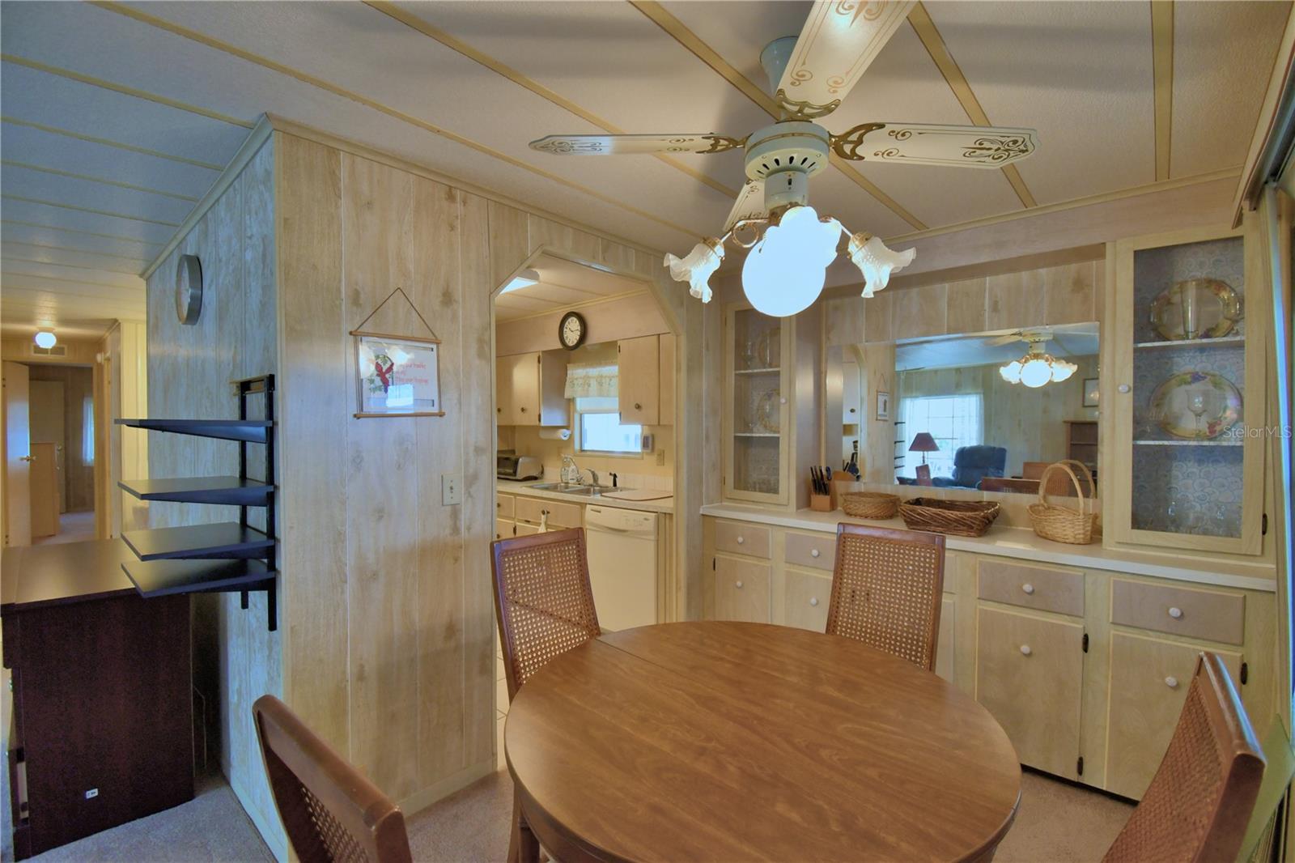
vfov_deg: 77.3
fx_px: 539
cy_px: 432
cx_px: 648
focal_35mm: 15
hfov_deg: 100.4
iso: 400
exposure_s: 1/100
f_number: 4.5
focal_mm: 10
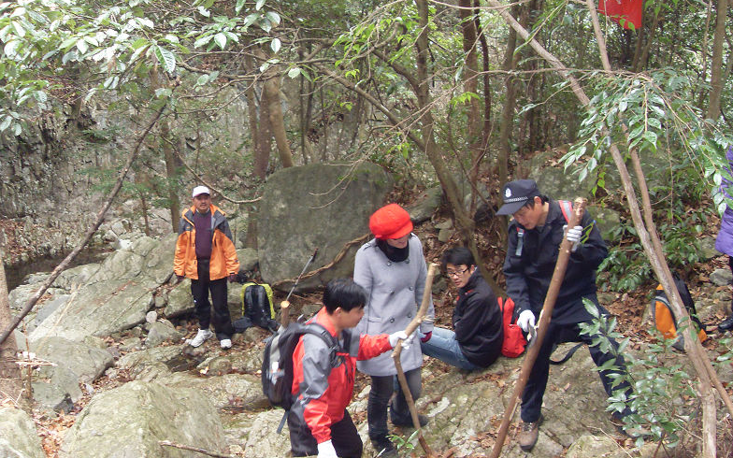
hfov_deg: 49.3
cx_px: 373
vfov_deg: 32.0
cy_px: 237
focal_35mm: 40
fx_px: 799
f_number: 2.8
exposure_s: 1/45
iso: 240
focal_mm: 6.3
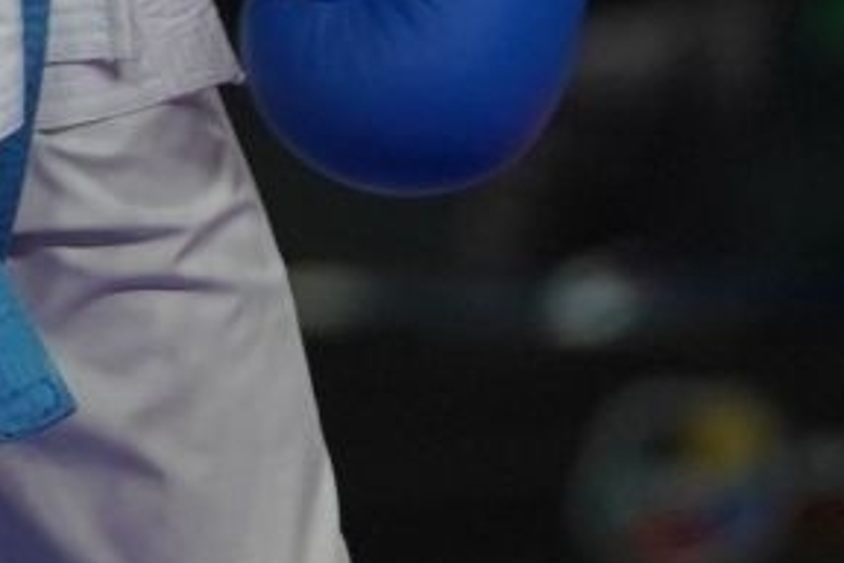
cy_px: -1038
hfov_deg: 1.1
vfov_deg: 0.8
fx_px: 42806
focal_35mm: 1826
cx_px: -507
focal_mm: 195
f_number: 2.8
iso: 800
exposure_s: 1/1000
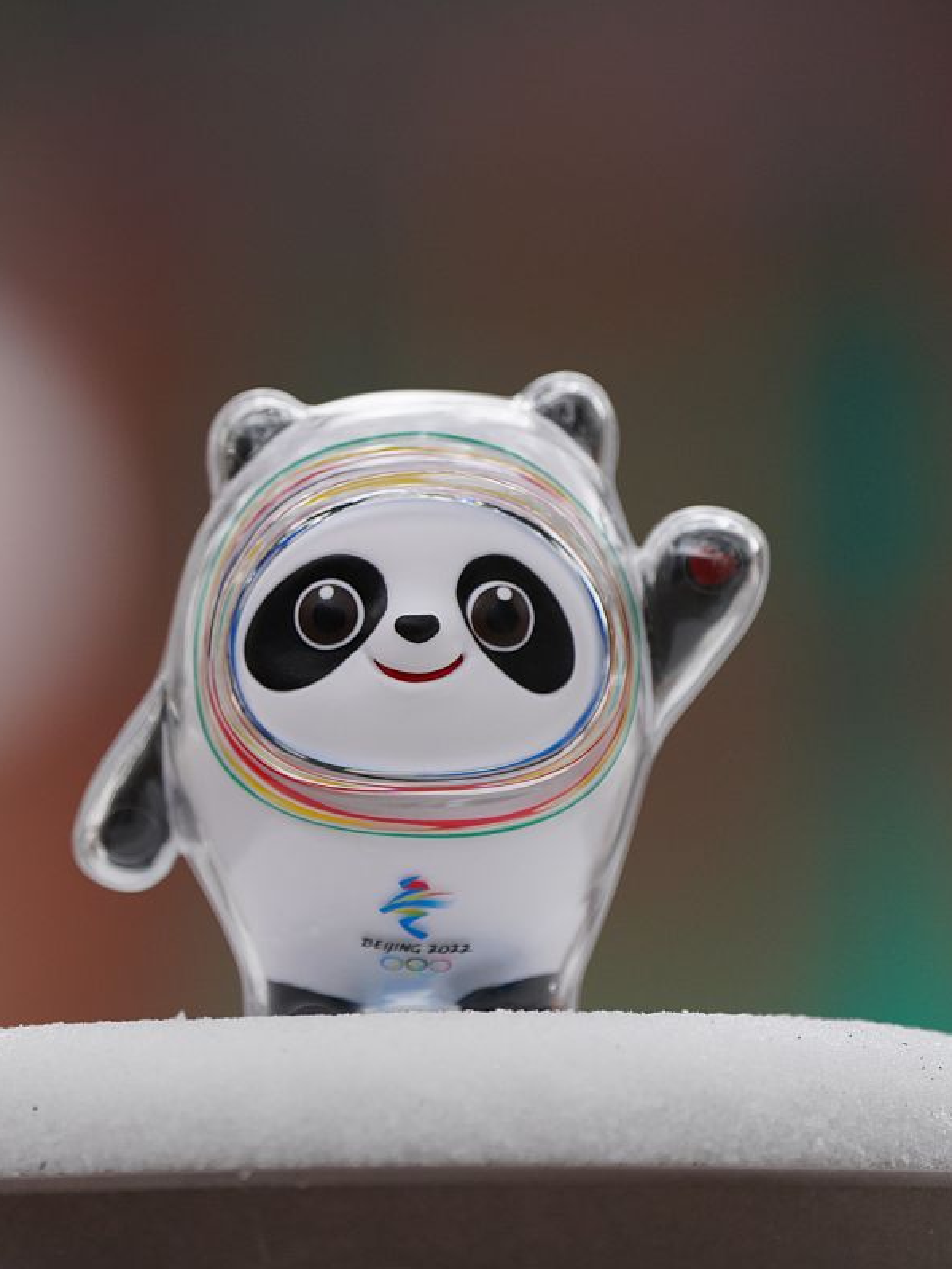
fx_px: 16717
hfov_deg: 3.3
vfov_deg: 4.3
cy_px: 635
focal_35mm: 456
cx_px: 232
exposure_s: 1/640
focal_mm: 315
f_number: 5.6
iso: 1250
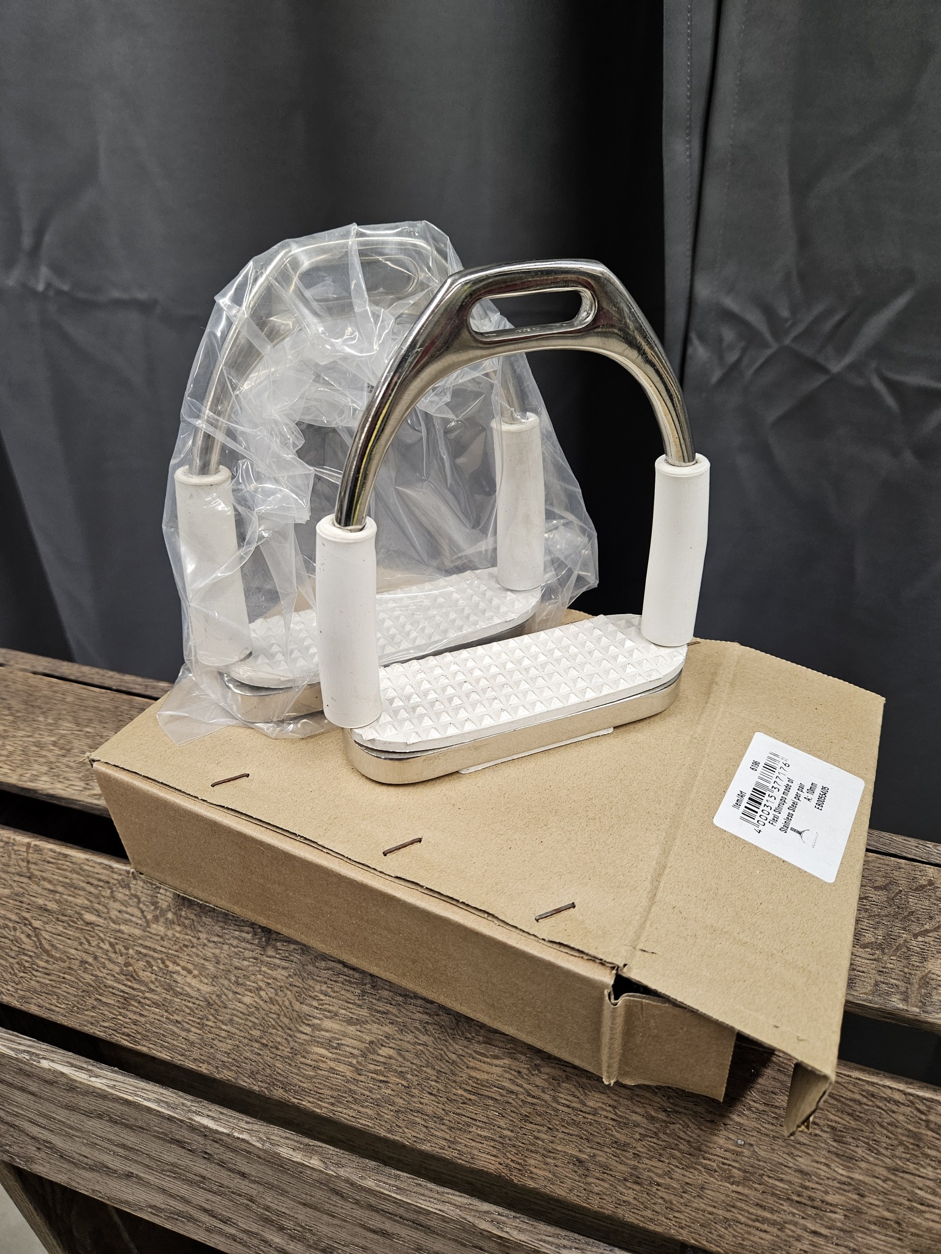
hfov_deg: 58.9
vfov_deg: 73.9
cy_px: 627
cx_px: 470
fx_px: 834
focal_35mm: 23
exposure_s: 1/100
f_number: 1.8
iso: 160
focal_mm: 5.4
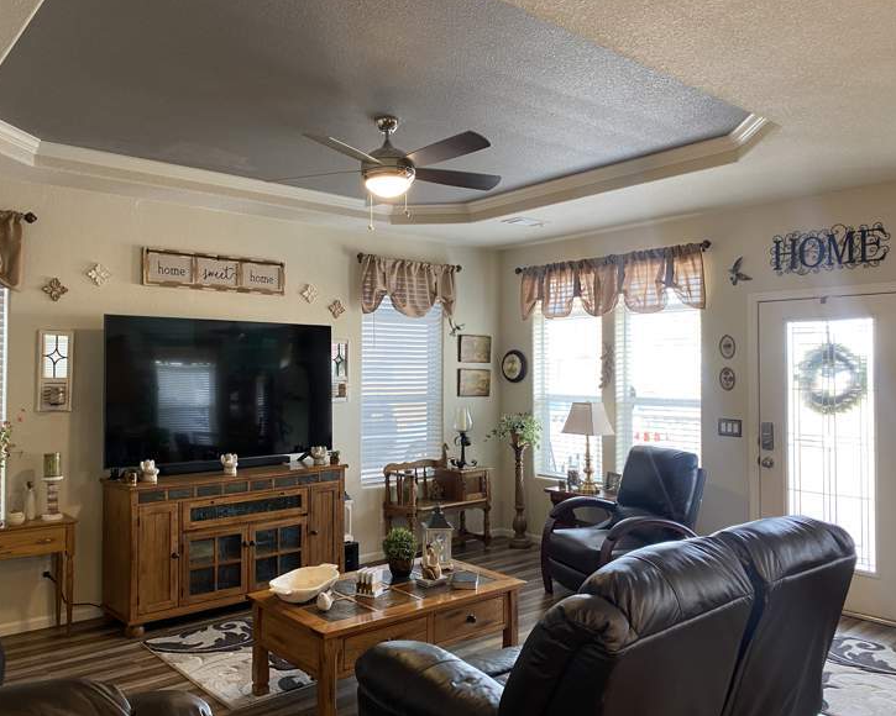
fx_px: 743
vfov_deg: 51.5
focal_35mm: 28
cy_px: 358
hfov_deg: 62.1
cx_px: 407
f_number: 1.8
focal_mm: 4.25
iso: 125
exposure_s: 1/60
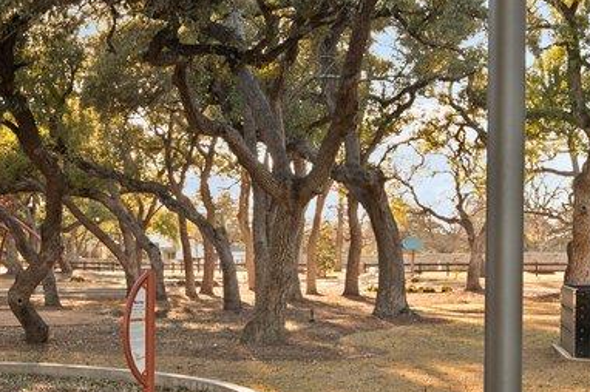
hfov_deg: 27.0
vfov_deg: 18.1
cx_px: 261
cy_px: 276
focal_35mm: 75
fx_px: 1228
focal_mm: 14
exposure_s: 1/15
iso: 100
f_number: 8
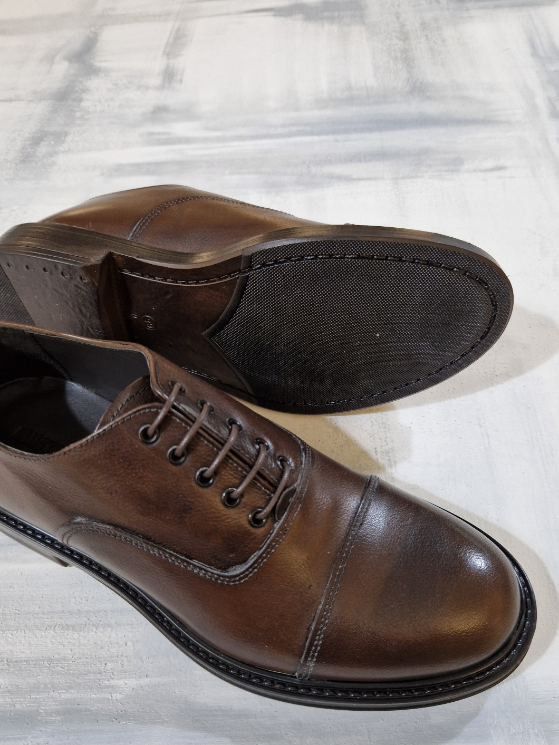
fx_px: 495
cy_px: 372
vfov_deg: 73.9
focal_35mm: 23
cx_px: 280
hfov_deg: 58.9
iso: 250
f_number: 1.8
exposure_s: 1/100
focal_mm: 5.4
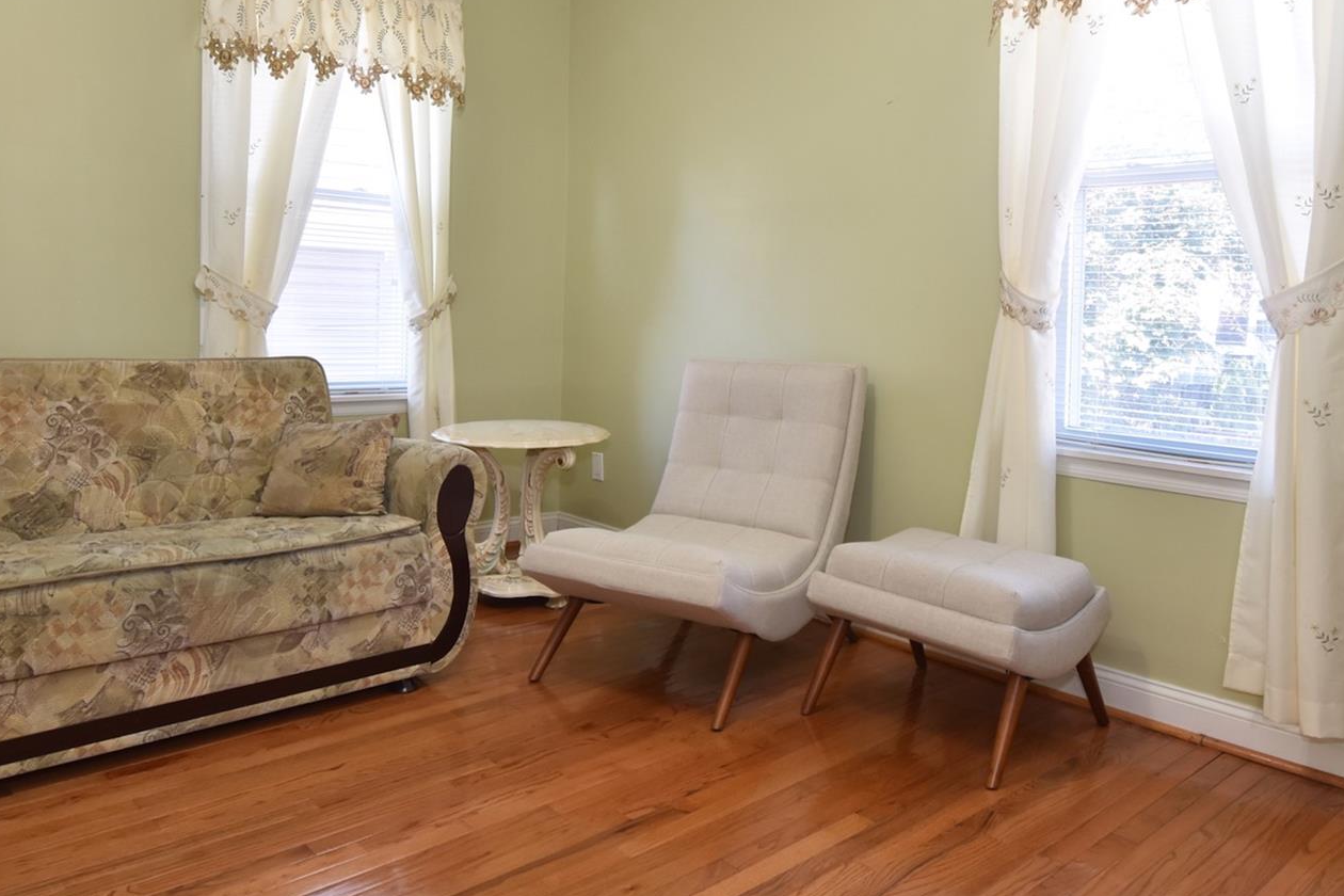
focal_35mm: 27
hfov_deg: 67.7
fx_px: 1001
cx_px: 723
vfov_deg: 47.7
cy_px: 323
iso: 640
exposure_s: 1/25
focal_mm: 11
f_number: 8
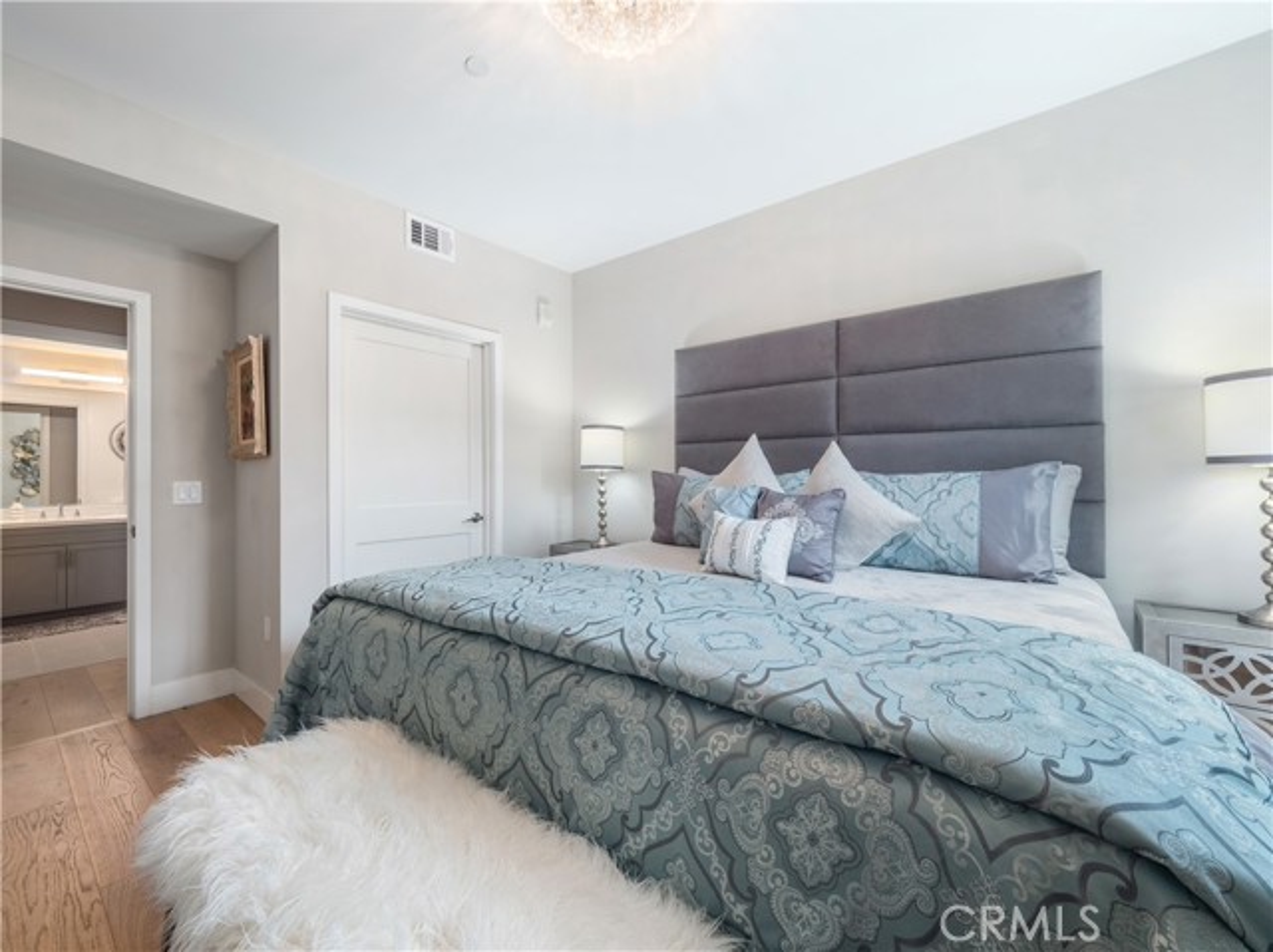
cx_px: 636
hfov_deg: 102.1
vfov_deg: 85.6
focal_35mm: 14
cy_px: 476
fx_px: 514
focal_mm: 7
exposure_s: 1/60
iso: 200
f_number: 8
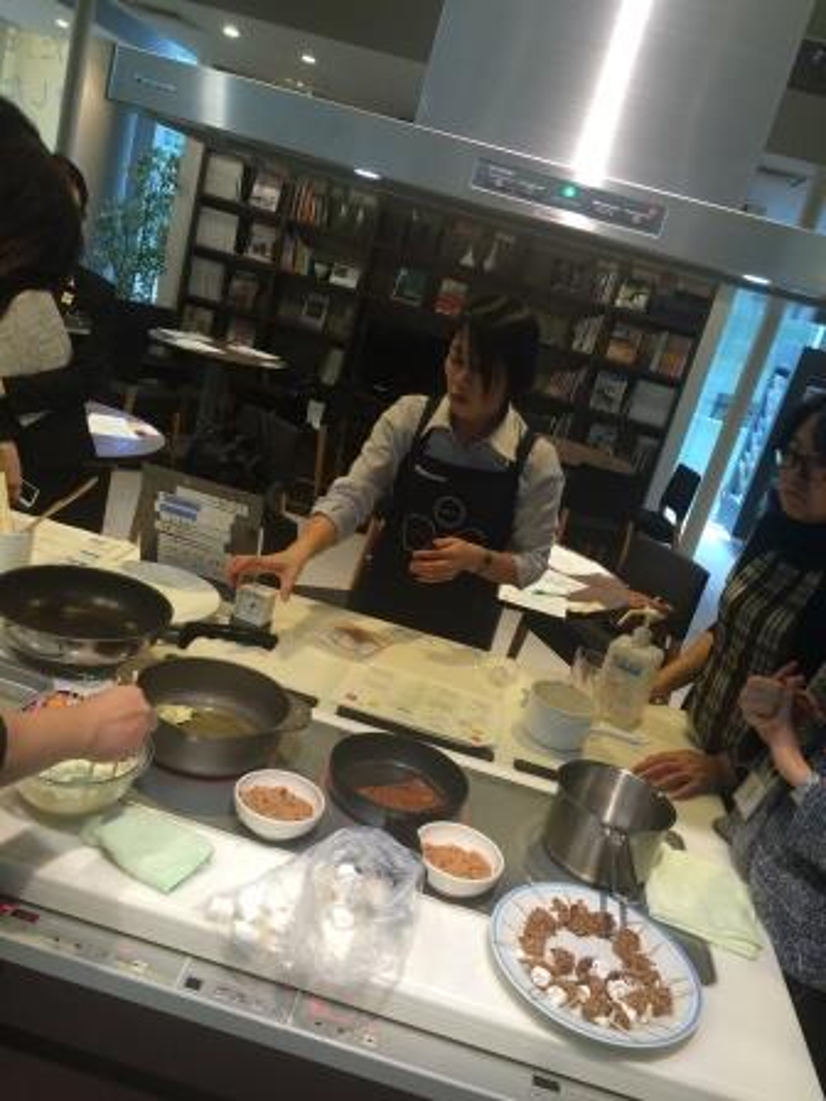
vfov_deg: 61.7
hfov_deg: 48.2
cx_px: 413
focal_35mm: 29
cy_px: 550
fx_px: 923
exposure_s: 1/33
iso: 64
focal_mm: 4.15
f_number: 2.2
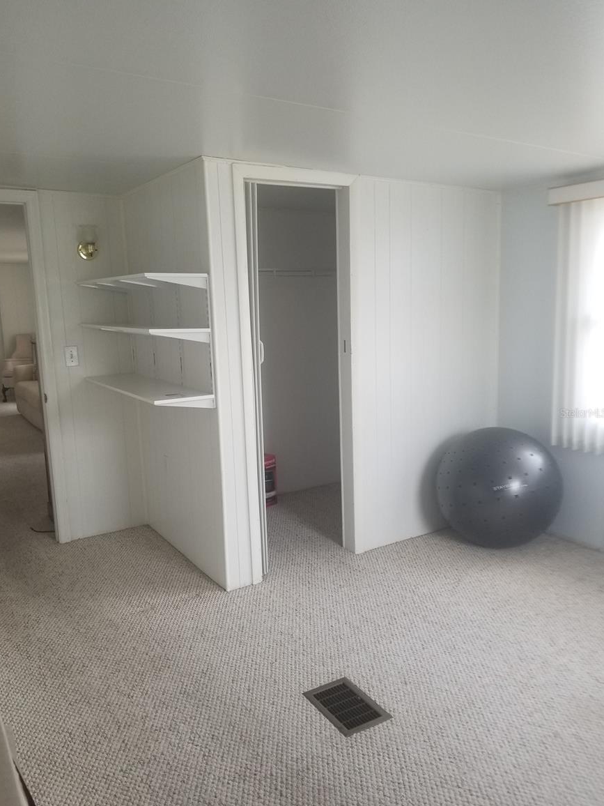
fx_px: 628
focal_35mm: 27
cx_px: 296
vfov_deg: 65.3
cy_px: 413
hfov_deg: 51.4
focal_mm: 4.25
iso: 64
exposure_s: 1/50
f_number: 1.7
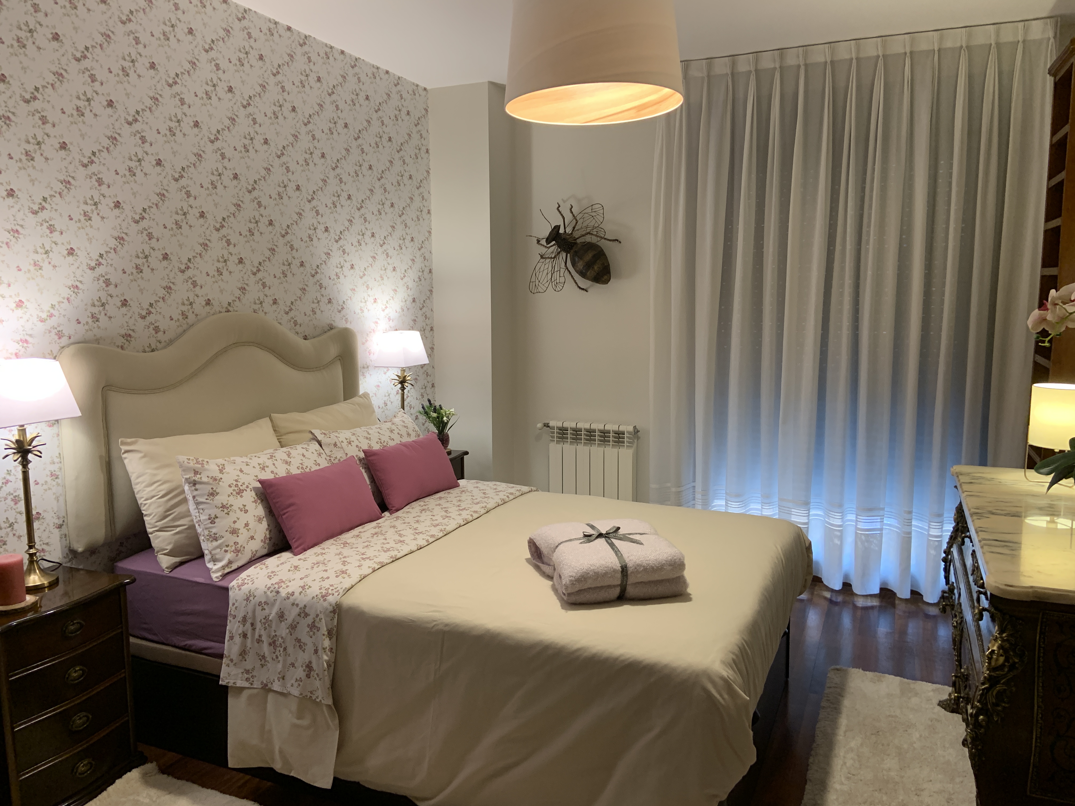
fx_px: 807
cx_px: 538
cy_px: 403
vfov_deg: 53.1
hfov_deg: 67.3
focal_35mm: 26
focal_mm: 4.25
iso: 160
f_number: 1.8
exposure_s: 1/50
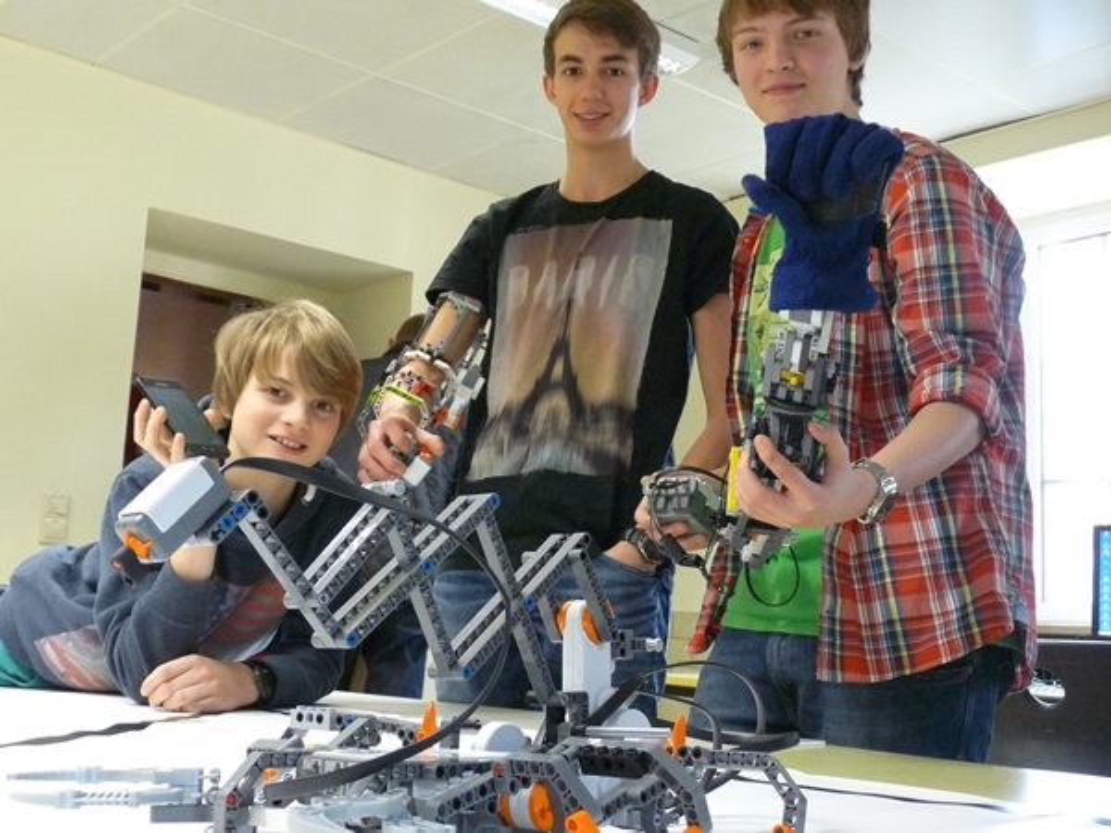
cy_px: 416
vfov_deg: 36.8
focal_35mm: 39
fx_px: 1252
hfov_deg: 47.9
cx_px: 556
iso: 400
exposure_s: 1/30
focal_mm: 4.8
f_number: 2.8
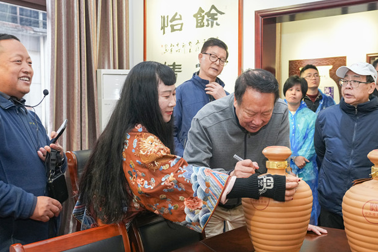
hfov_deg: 47.3
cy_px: 132
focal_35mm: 41
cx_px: 211
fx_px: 430
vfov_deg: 32.6
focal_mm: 32
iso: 2500
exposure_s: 1/60
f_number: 4
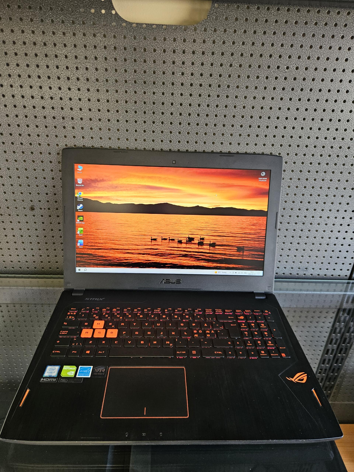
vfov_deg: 73.9
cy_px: 236
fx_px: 314
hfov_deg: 58.9
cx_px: 177
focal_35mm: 23
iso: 250
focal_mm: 5.4
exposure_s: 1/100
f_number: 1.8
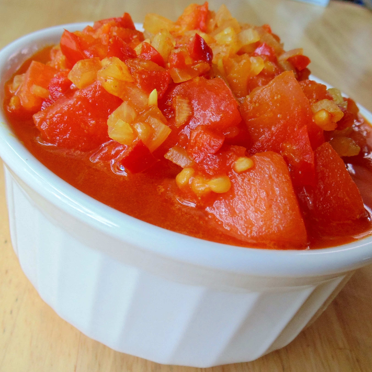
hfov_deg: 60.9
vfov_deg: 60.9
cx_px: 197
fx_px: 316
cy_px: 186
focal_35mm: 26
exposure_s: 1/30
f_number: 3.1
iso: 80
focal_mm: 4
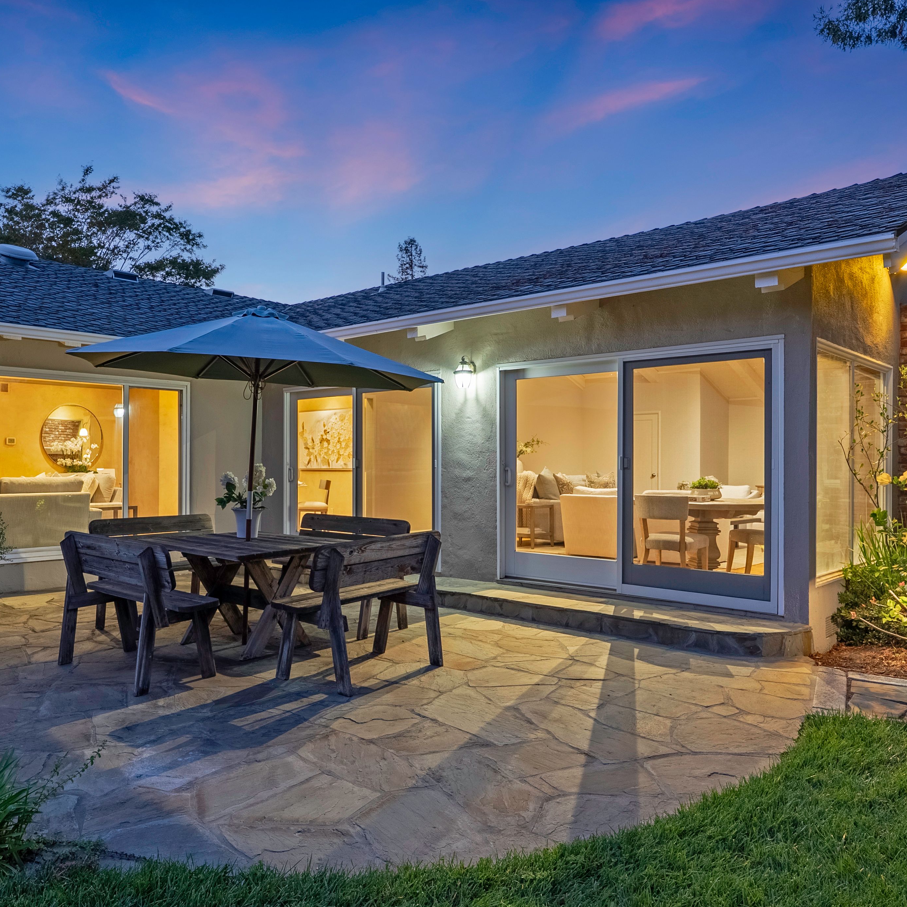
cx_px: 314
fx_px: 790
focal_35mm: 27
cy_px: 460
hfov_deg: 58.6
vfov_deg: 59.7
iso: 400
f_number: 8
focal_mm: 20.5
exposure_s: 1/10
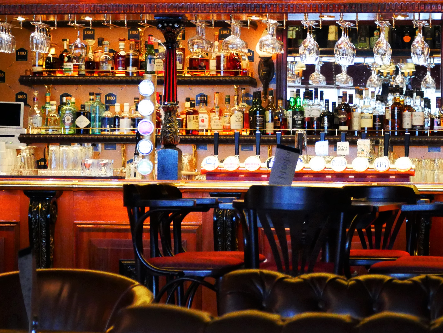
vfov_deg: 9.3
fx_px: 2036
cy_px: 112
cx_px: 226
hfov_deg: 12.4
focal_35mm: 159
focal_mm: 49
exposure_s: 1/25
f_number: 4.2
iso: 3200
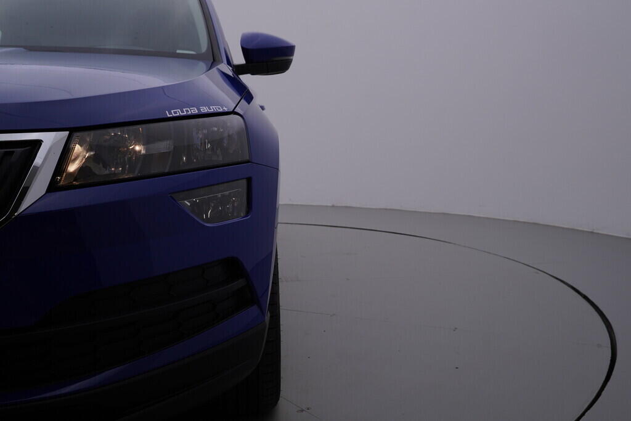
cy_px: 210
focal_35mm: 36
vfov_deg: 36.9
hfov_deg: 53.1
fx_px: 631
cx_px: 316
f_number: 5.6
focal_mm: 24
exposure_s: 1/160
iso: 125
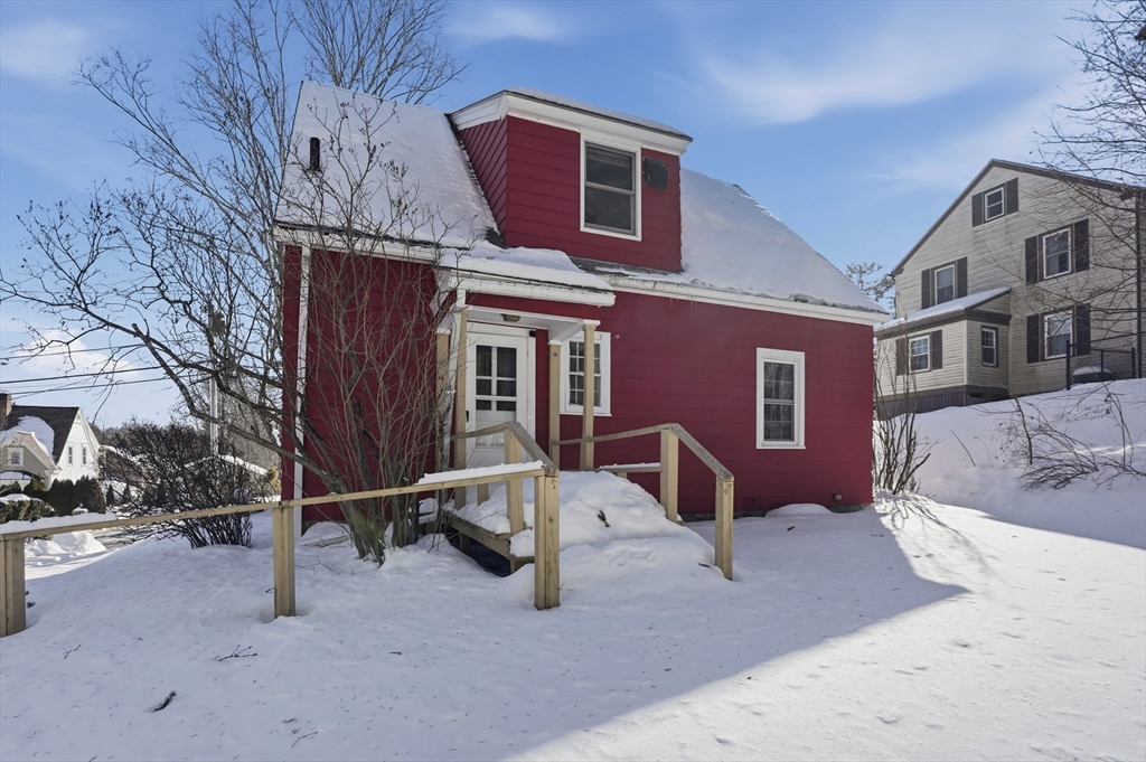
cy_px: 381
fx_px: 509
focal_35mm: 16
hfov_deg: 96.8
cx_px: 573
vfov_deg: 73.7
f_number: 8
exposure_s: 1/5000
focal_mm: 16
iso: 800
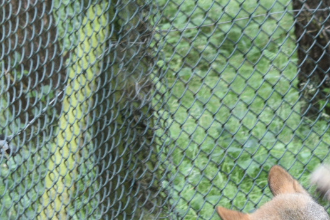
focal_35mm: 254
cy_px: 244
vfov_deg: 5.4
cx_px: 297
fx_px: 2323
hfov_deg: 8.1
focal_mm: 55
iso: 400
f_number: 5.6
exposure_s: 1/125
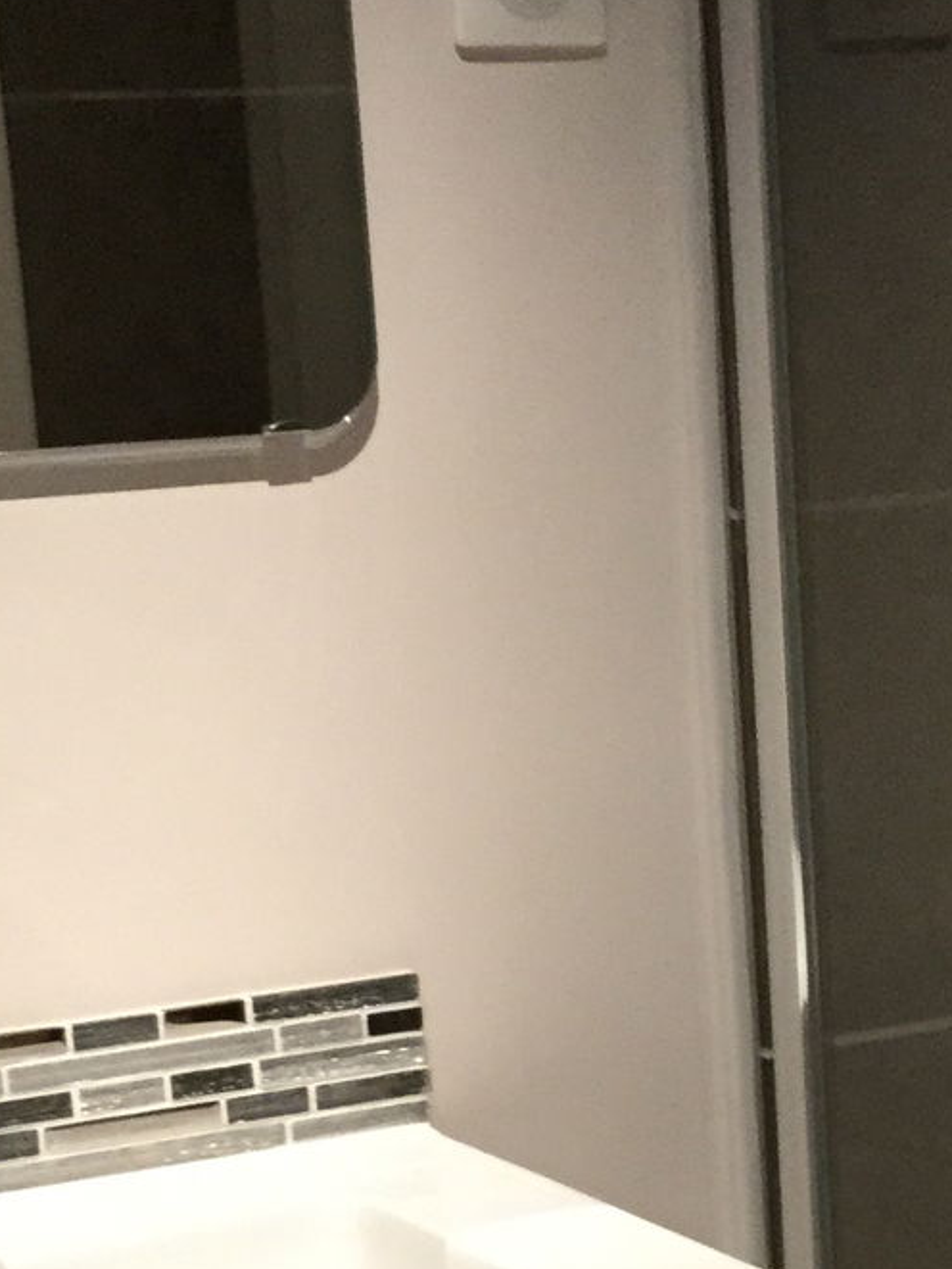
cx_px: 745
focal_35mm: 100
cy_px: 1053
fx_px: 3666
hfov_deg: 14.7
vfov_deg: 19.4
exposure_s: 1/30
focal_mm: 3.3
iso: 100
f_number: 2.4
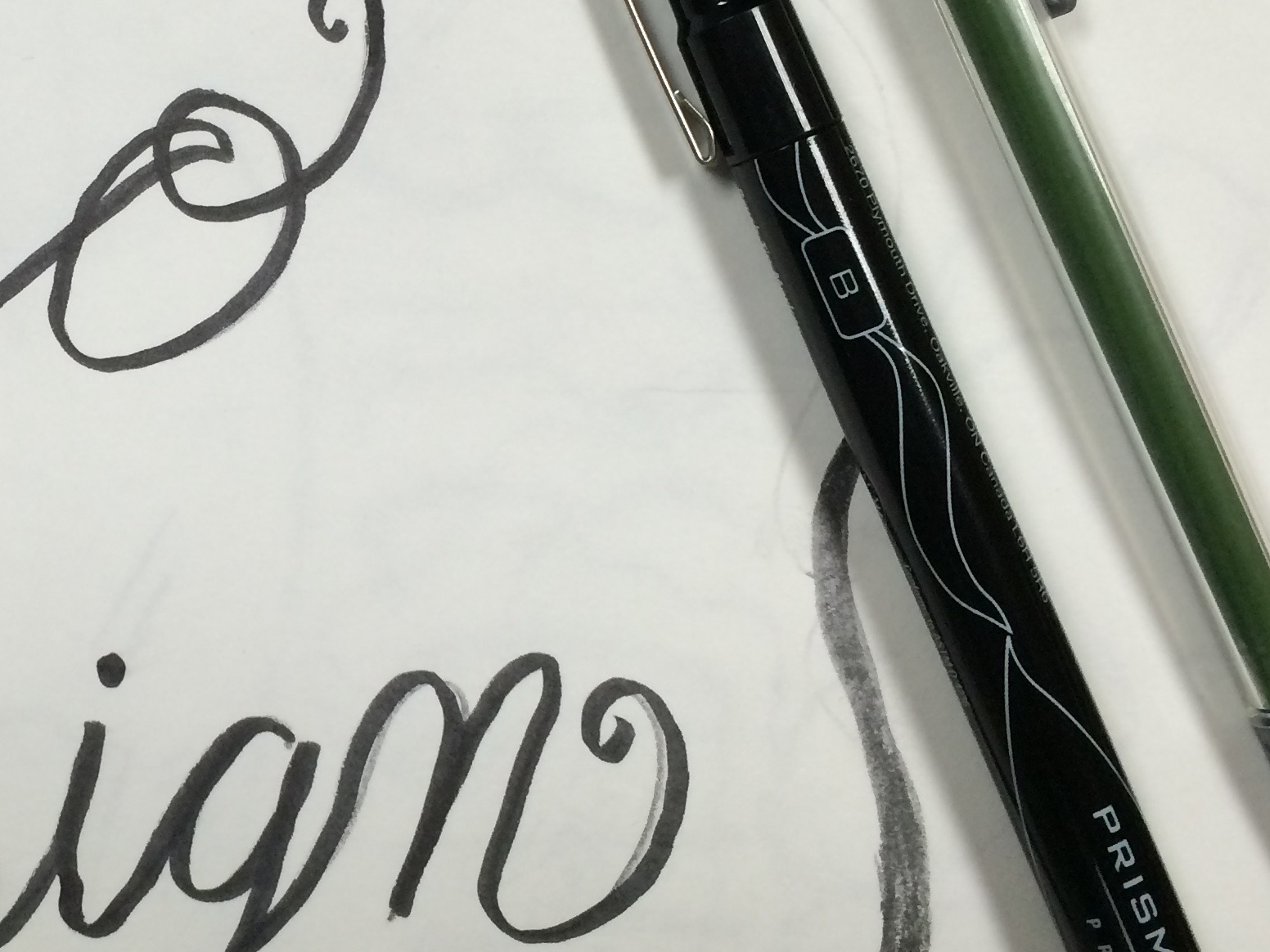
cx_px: 93
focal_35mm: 61
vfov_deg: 23.9
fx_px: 2238
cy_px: 329
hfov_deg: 30.1
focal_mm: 4.15
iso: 40
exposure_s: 1/30
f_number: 2.2
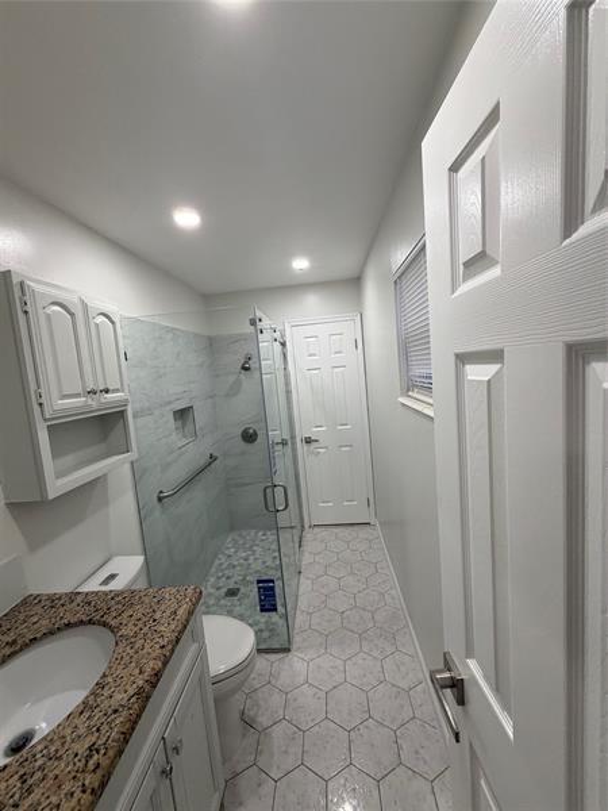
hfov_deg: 85.7
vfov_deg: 102.1
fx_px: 328
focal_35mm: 14
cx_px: 304
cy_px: 406
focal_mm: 2.22
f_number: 2.2
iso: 160
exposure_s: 1/120
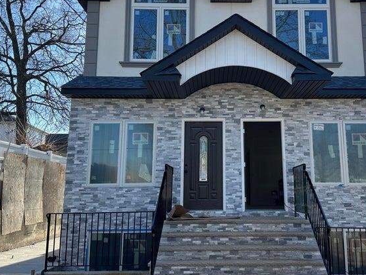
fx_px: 391
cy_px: 125
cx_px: 223
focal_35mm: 37
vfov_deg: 38.6
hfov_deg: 49.8
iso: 80
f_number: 1.78
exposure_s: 1/2028
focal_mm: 6.86
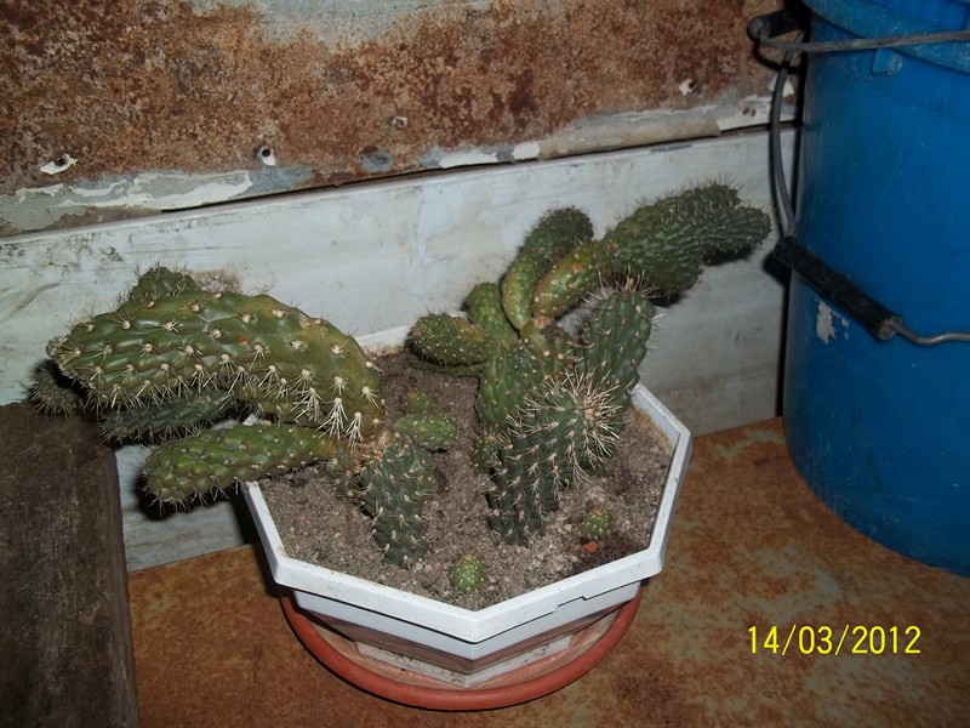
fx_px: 897
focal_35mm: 32
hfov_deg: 56.8
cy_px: 364
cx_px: 485
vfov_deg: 44.2
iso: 64
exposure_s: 1/30
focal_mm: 5.7
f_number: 2.9
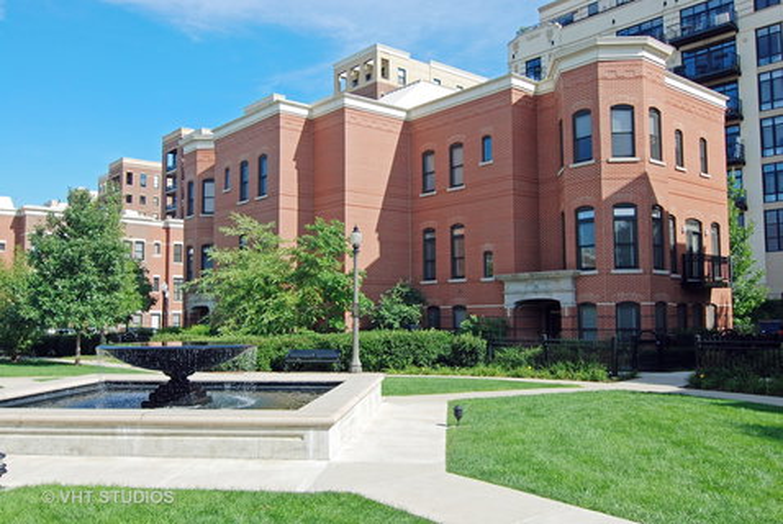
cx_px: 392
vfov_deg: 40.1
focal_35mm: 33
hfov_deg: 57.2
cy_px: 262
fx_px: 719
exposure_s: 1/400
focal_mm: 22
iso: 200
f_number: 8
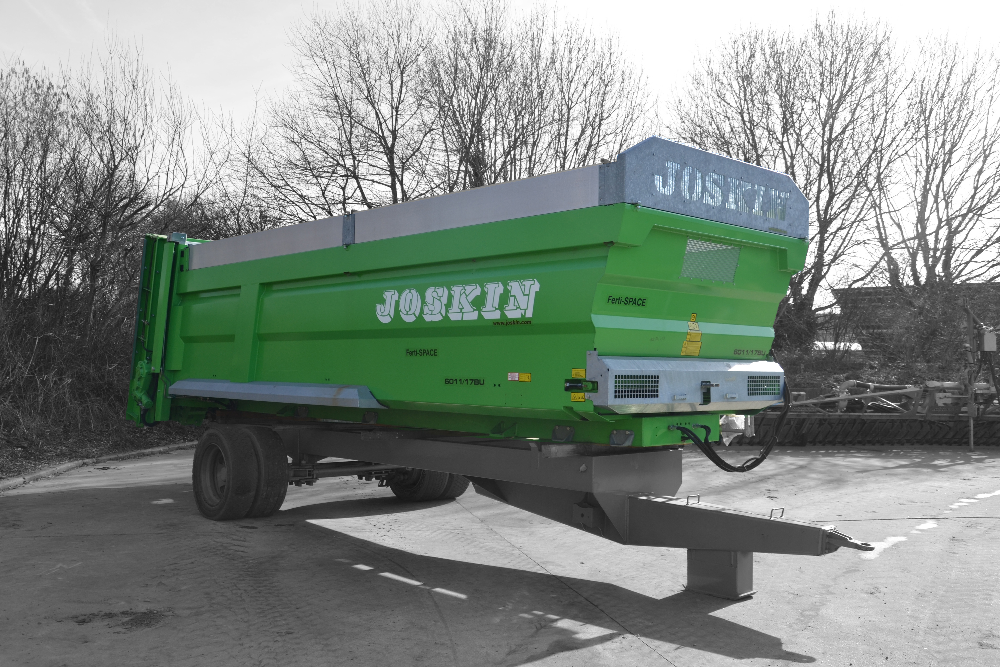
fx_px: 917
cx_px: 500
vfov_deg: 40.0
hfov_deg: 57.2
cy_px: 334
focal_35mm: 33
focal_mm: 22
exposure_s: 1/160
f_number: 6.3
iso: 100
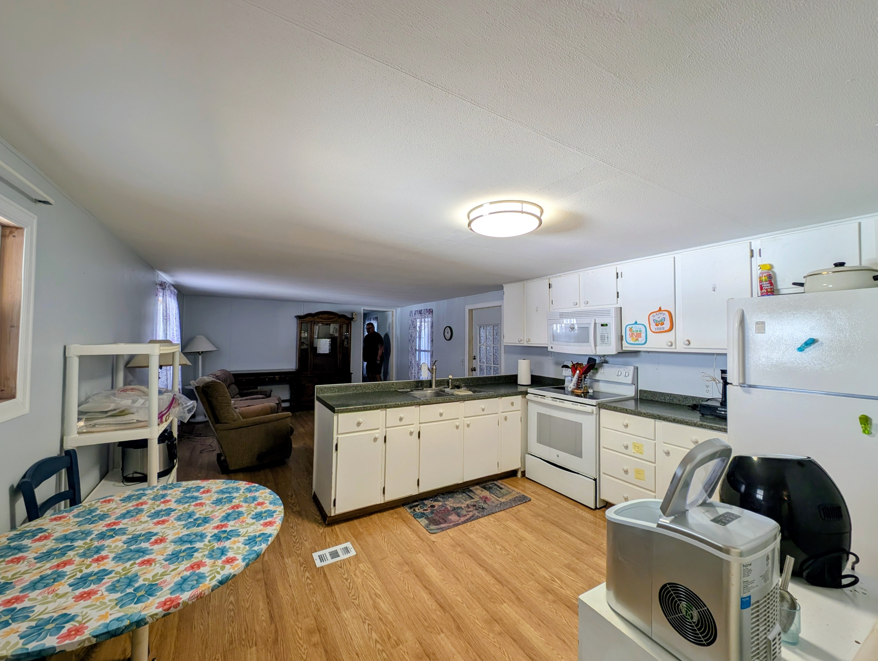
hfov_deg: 110.5
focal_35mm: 12
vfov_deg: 94.6
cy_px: 330
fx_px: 305
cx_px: 439
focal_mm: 2.23
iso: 53
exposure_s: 1/60
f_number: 1.95
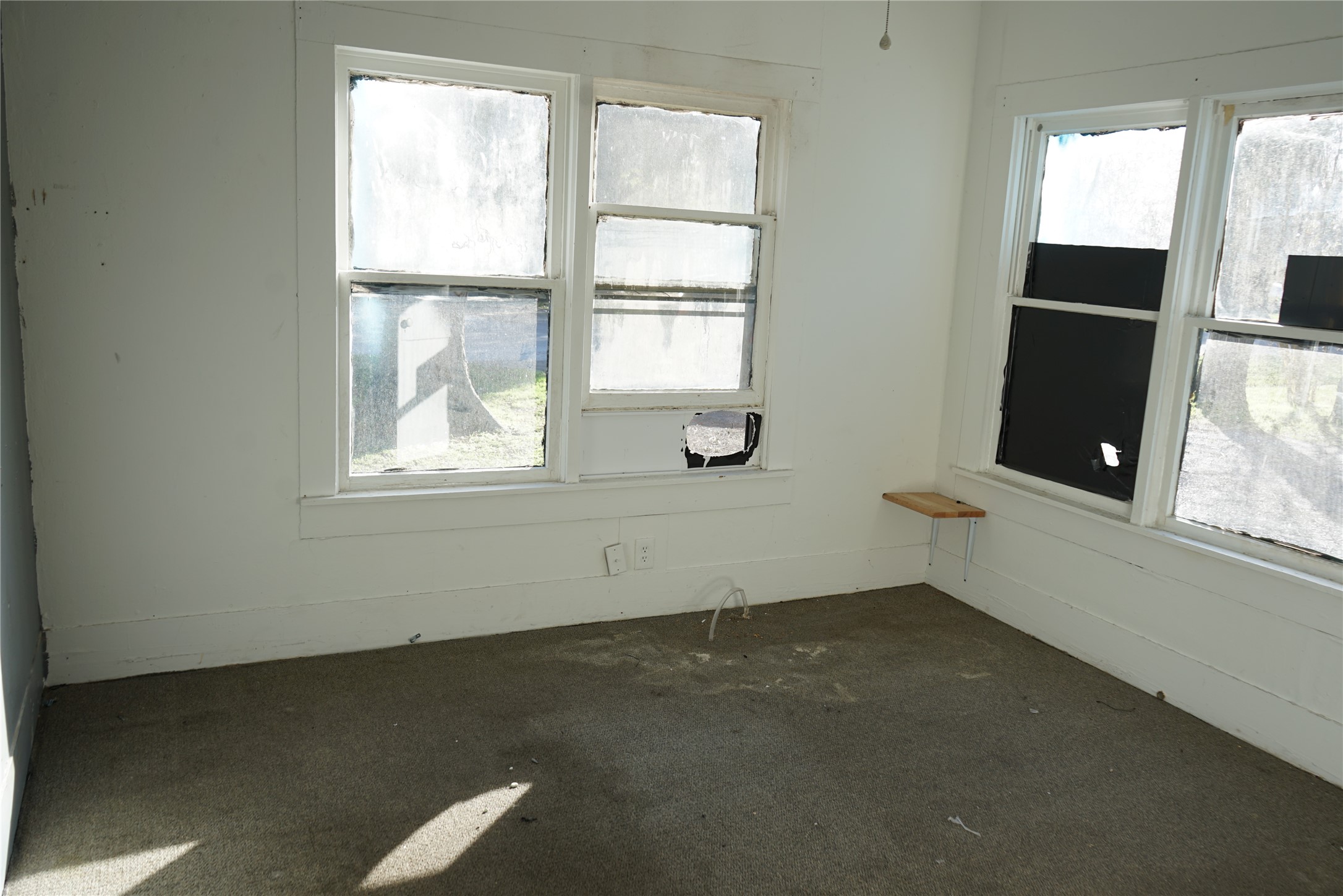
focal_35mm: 28
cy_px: 448
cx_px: 672
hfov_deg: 65.5
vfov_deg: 46.4
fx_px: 1044
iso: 100
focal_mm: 28
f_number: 5.6
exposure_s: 1/80
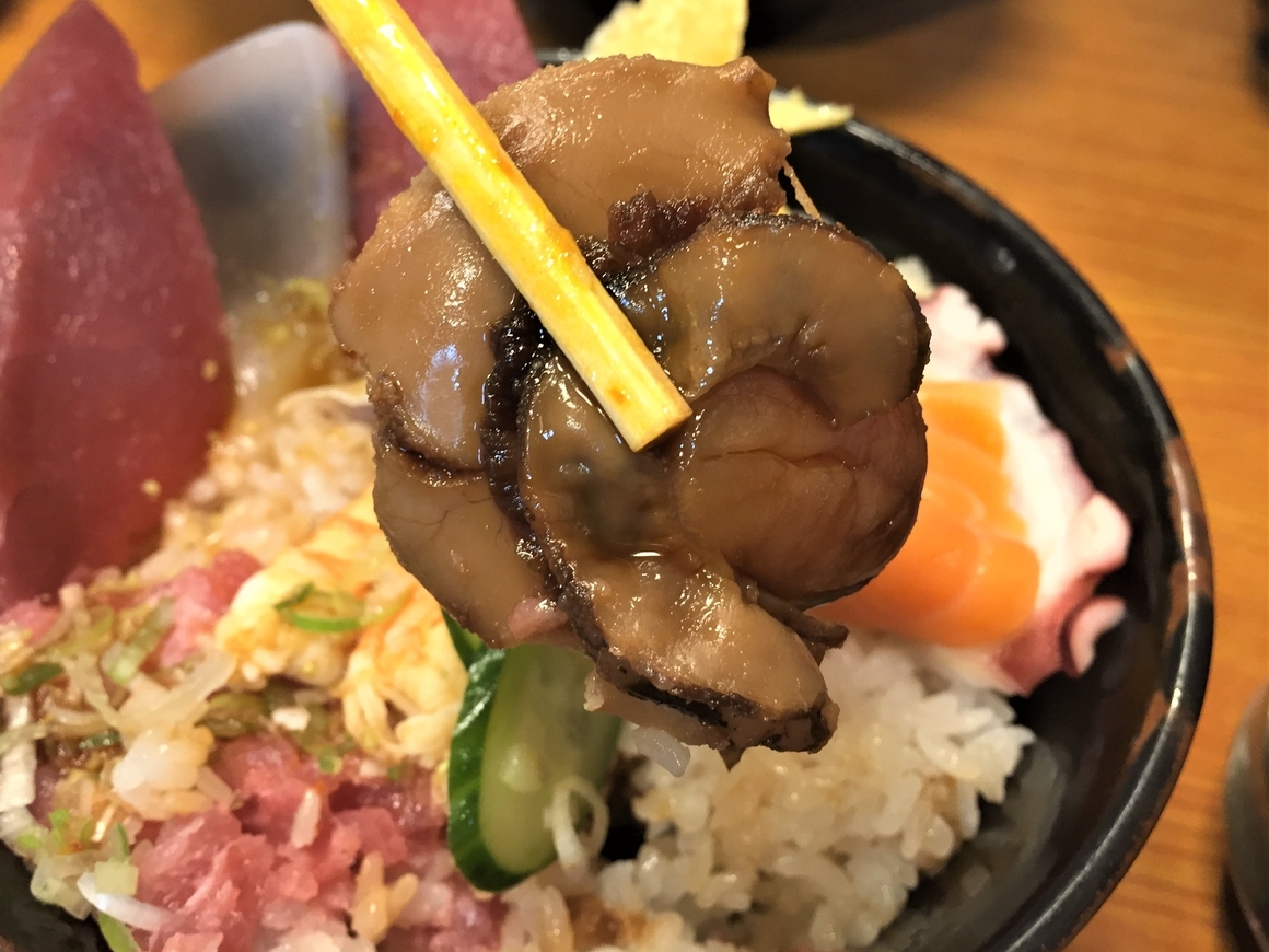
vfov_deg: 46.8
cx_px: 614
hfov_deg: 60.0
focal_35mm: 30
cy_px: 467
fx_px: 1100
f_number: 2.2
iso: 125
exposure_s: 1/33
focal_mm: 4.15
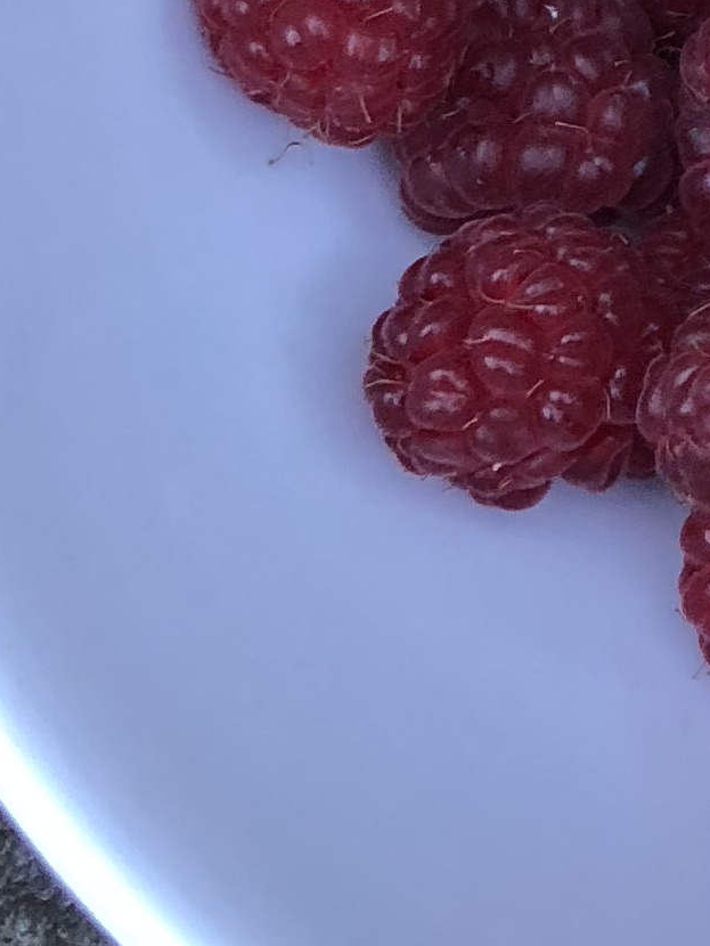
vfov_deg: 13.9
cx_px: 1099
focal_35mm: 136
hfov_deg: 10.5
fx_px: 3717
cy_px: -294
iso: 32
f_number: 1.8
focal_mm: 3.99
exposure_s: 1/33
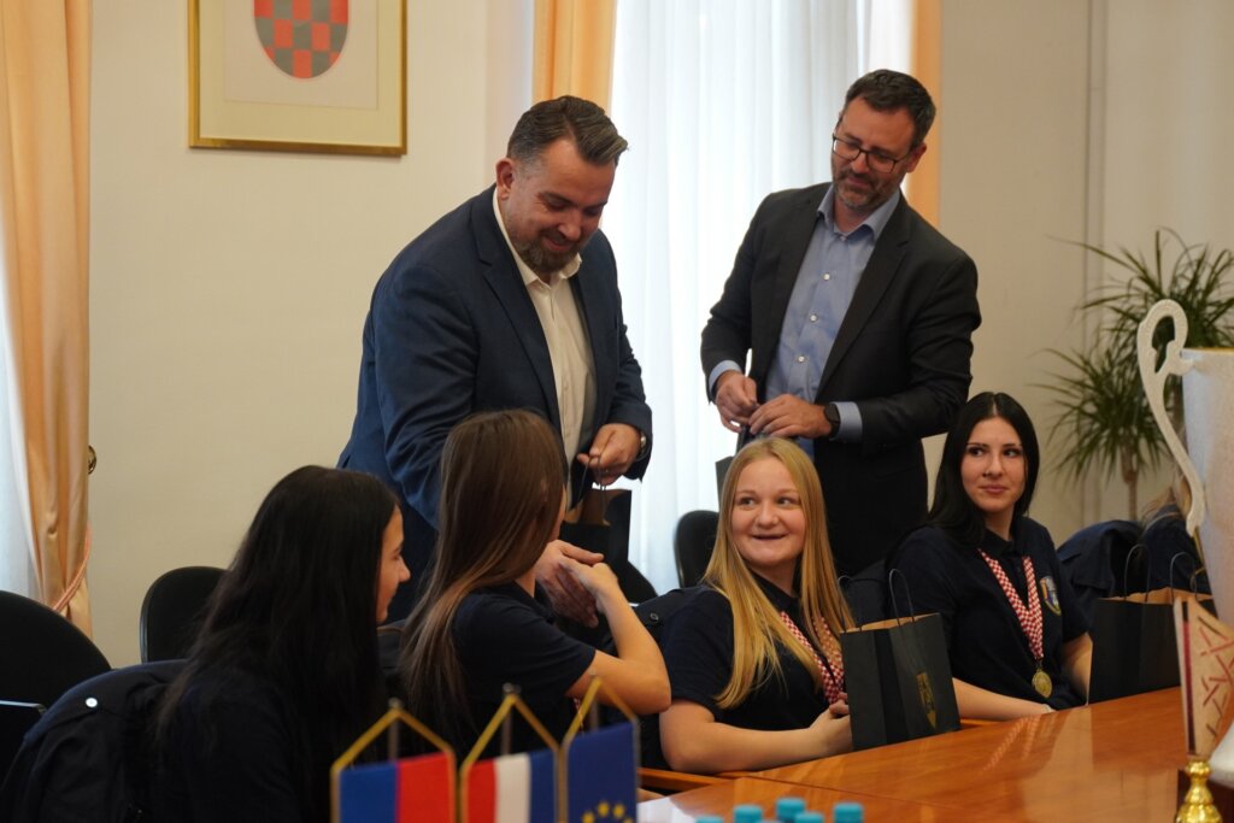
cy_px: 412
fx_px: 2674
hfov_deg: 26.0
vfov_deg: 17.5
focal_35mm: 78
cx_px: 617
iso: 1250
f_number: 2.8
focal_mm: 52
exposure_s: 1/100
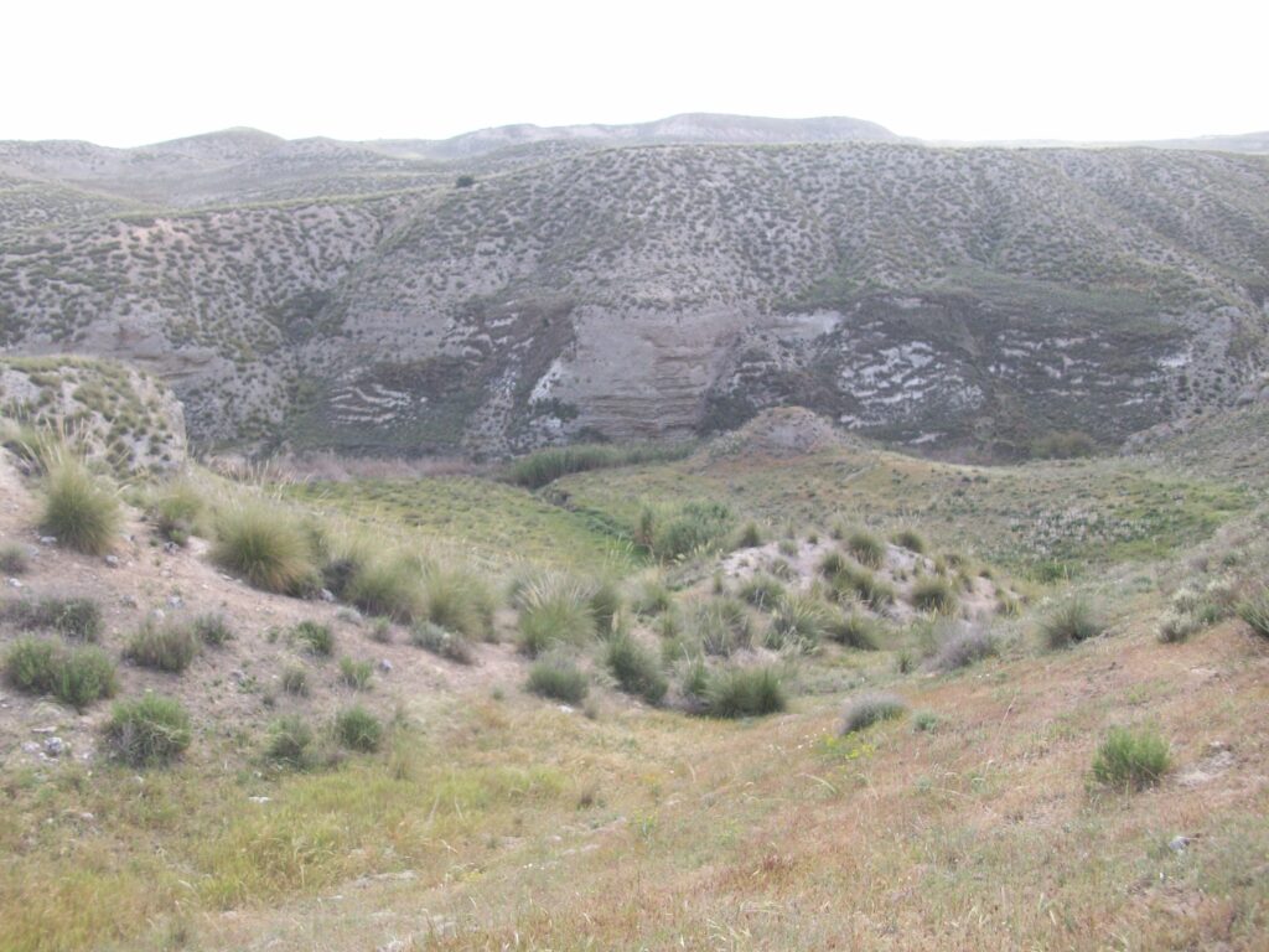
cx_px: 634
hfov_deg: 54.0
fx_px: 1246
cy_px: 476
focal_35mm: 34
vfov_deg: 41.8
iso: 64
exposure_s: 1/205
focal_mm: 5.7
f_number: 2.8
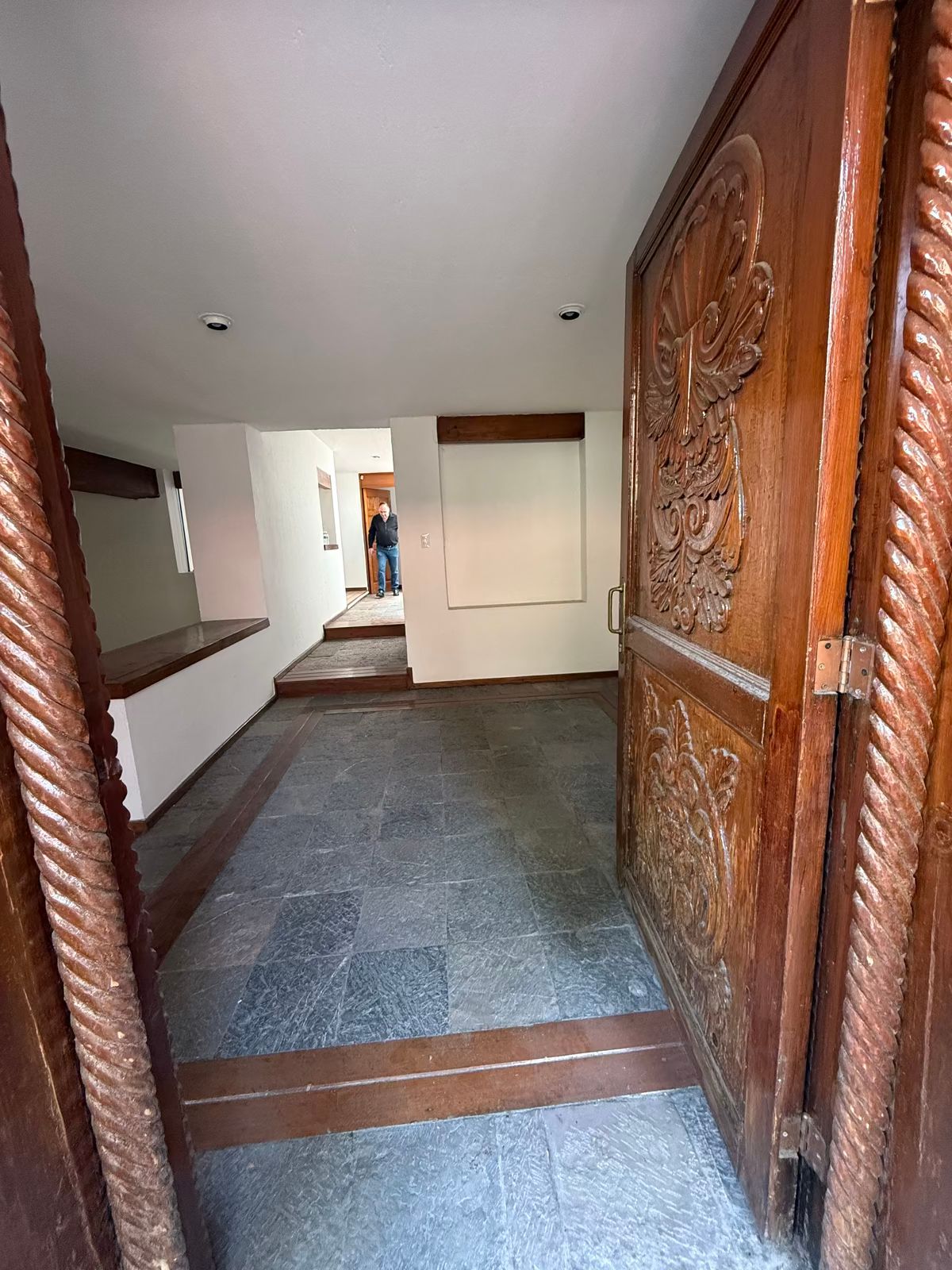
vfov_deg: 102.1
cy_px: 635
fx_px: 513
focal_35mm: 14
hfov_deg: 85.7
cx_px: 476
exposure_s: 1/88
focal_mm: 2.22
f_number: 2.2
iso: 320
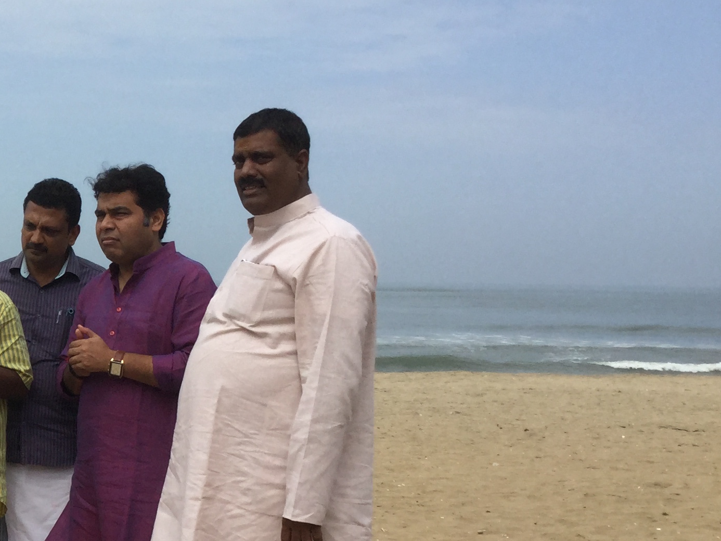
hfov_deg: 24.4
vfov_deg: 20.1
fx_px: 1521
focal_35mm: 73
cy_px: 378
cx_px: -121
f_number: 2.4
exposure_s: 1/1852
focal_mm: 3.3
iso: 25
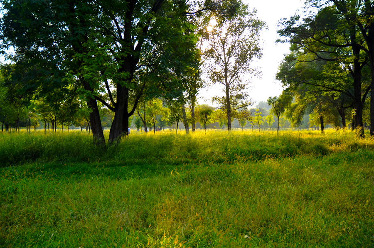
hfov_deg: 67.5
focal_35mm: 27
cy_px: 124
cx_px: 187
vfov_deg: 47.7
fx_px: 280
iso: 100
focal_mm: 18
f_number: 4.5
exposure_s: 1/125
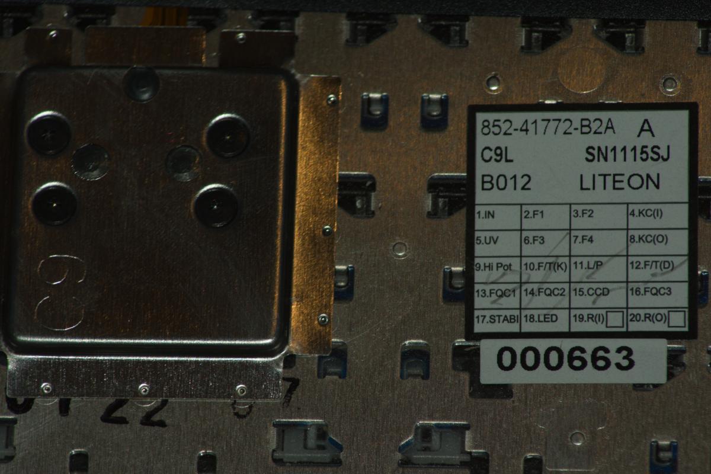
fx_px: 5332
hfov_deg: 7.6
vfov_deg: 5.1
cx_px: 356
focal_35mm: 270
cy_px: 237
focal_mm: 180
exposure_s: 1/60
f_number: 11
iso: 200
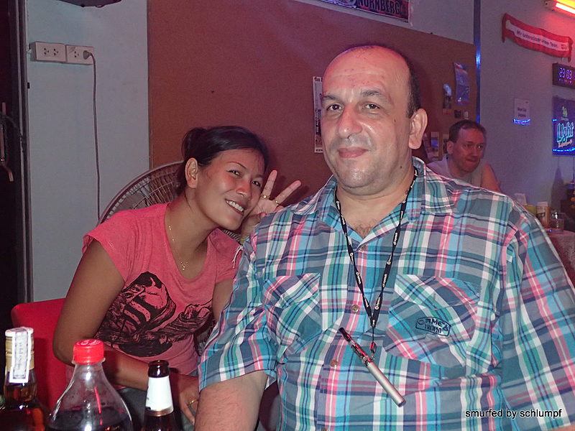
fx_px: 664
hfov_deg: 46.8
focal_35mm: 40
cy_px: 216
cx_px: 288
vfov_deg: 36.0
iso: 800
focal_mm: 7.34
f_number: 2.8
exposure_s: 1/40
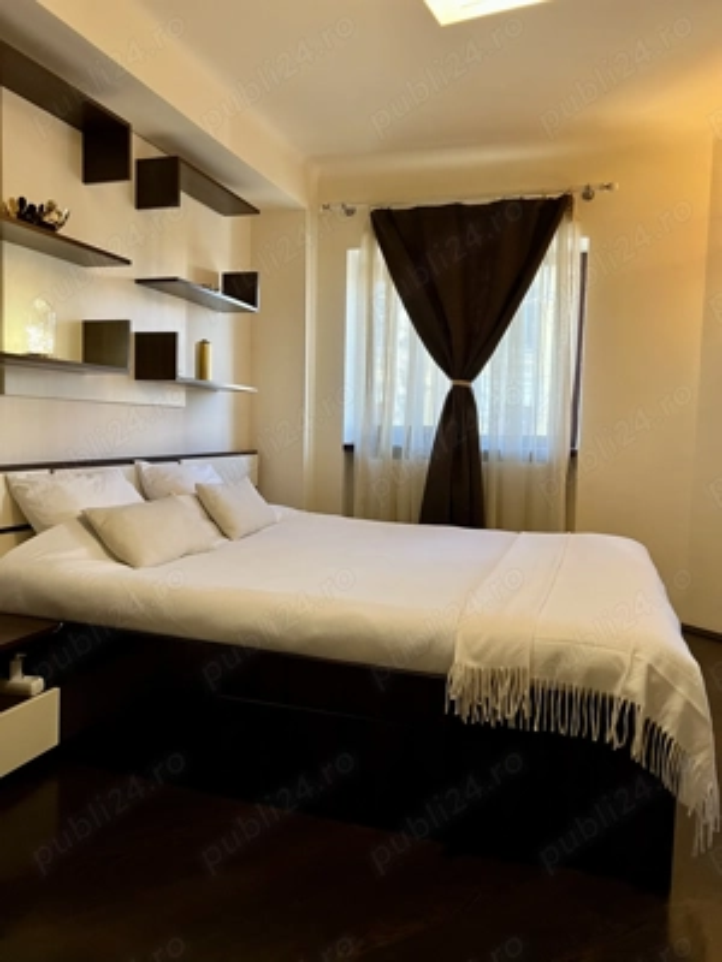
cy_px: 481
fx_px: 723
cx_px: 361
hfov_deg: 53.1
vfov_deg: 67.3
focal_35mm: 26
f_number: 1.5
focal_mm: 5.7
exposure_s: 1/60
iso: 320
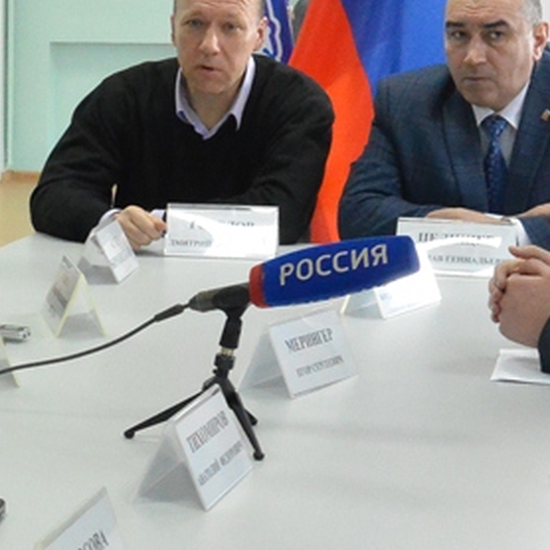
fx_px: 2067
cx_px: -150
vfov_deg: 15.2
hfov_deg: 14.6
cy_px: 313
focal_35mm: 115
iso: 3200
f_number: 4.5
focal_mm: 17.7
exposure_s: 1/60
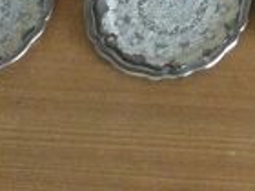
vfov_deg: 12.9
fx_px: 781
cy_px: -135
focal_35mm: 106
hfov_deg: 17.9
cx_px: 279
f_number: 2.4
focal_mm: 3.3
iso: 640
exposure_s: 1/17
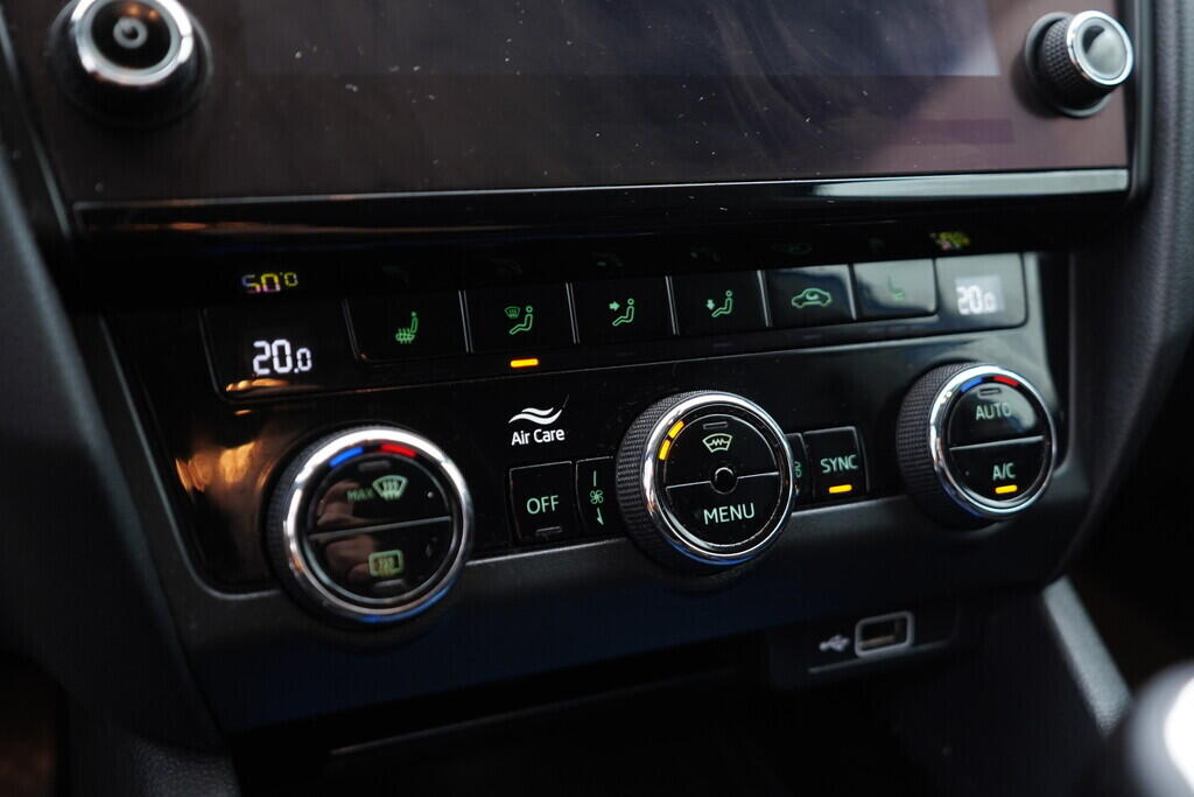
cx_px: 597
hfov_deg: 53.1
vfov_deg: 36.9
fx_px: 1194
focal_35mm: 36
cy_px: 398
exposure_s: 1/40
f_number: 2.8
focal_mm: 24
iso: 400
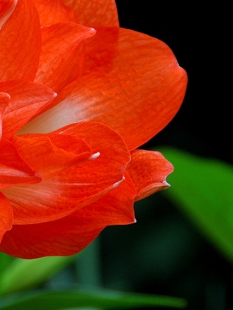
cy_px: 152
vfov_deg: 2.7
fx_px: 6539
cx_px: -92
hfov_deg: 2.0
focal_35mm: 729
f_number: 5.6
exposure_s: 1/320
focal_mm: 200
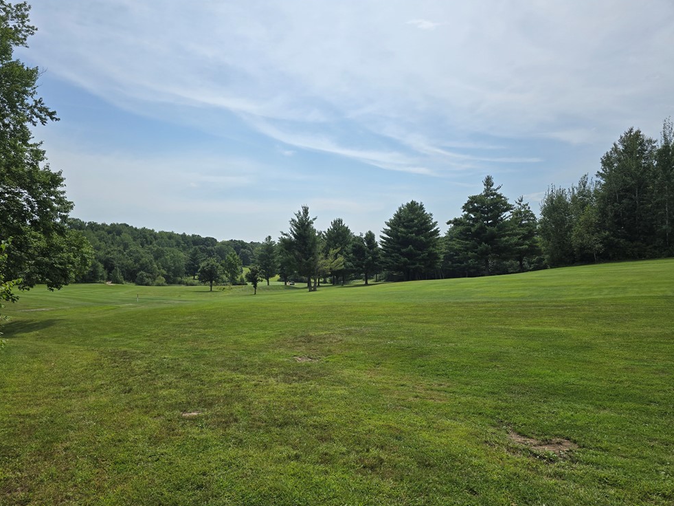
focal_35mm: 24
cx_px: 335
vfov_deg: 56.8
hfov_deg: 71.6
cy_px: 258
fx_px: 467
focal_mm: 6.3
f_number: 1.7
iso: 12
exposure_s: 1/1406
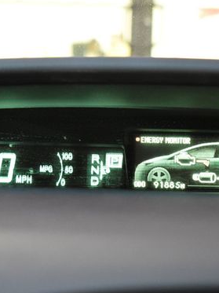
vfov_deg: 18.9
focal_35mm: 104
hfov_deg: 14.2
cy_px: 164
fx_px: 879
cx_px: 98
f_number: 5
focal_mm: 42
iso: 3200
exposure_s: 1/20
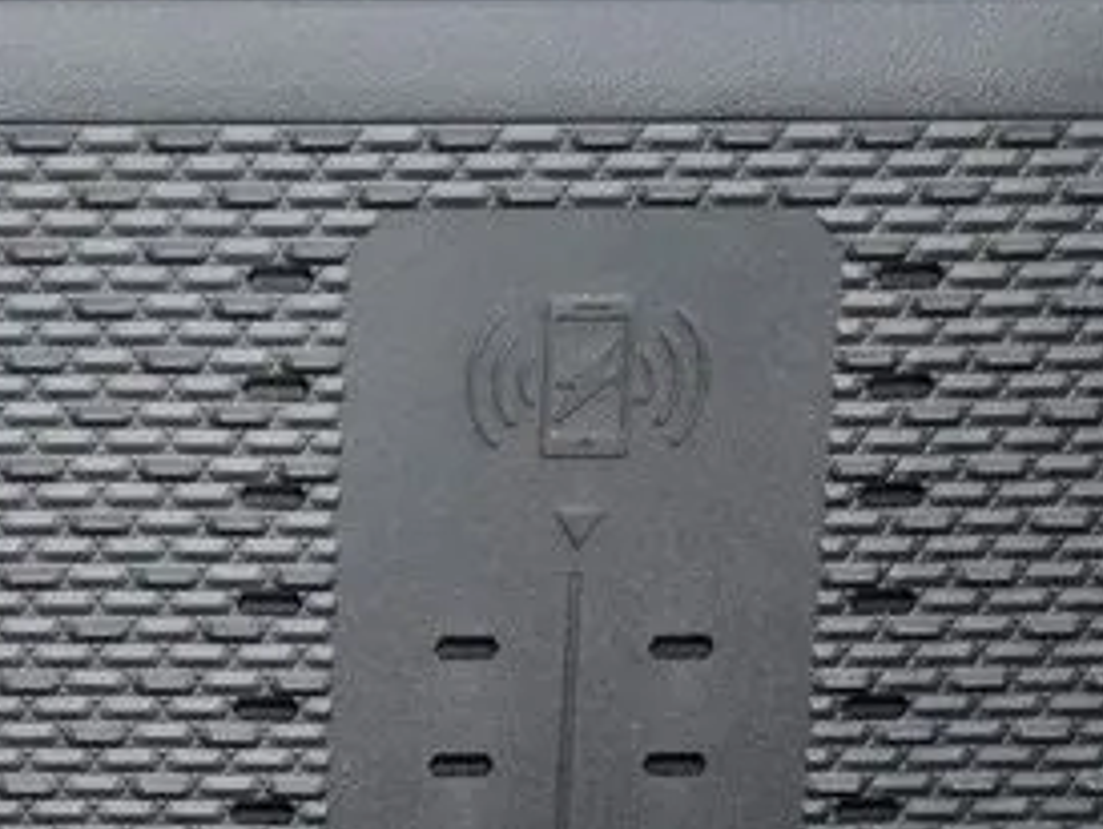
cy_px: 779
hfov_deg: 11.6
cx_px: -157
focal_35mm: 168
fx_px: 5358
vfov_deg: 8.8
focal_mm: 36
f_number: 5.5
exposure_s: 1/60
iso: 800
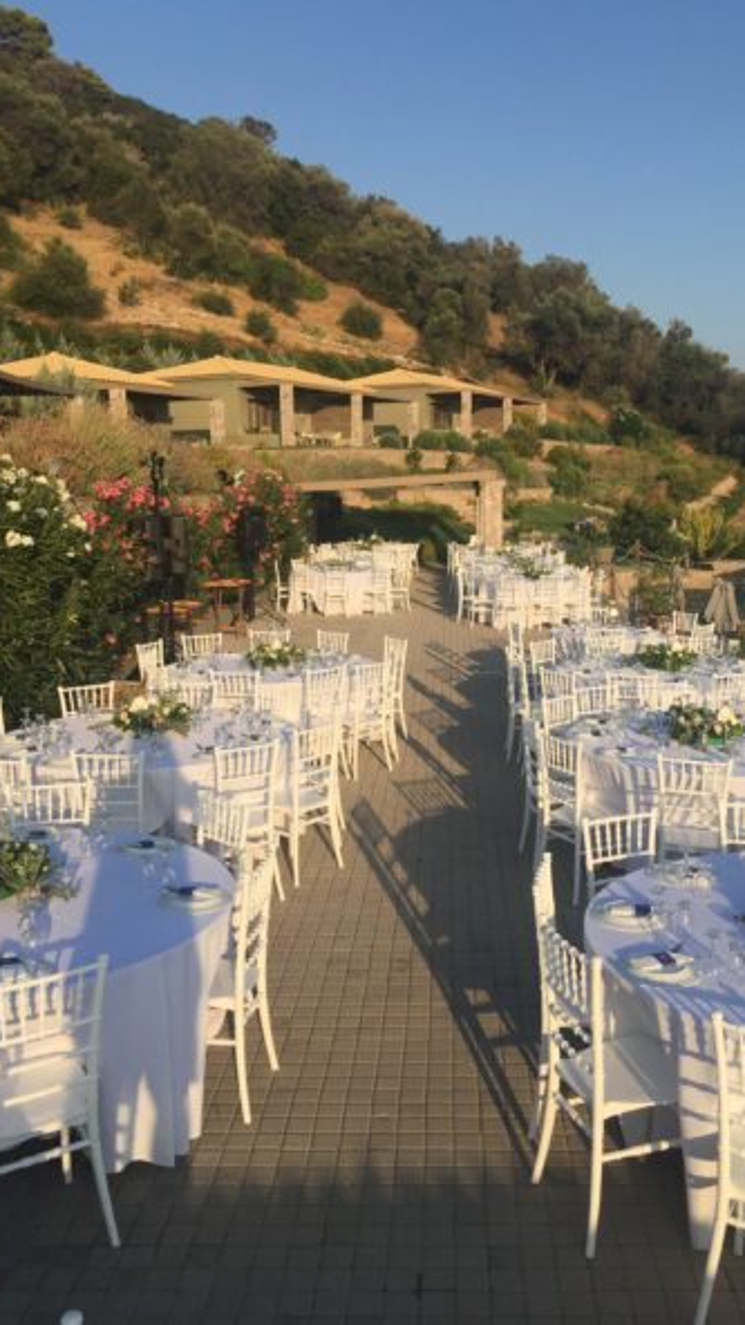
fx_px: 1124
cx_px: 445
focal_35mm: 32
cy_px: 656
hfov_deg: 36.5
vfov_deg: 61.0
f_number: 2.2
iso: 32
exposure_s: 1/2083
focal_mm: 4.15
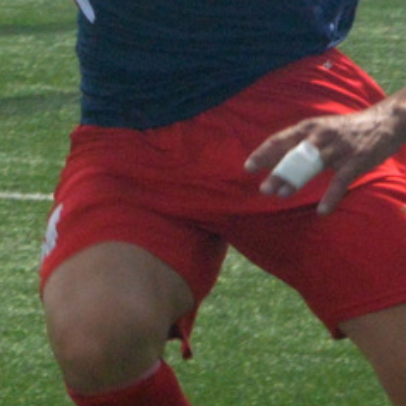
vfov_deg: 3.2
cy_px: 142
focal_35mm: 551
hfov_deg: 3.2
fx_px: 7311
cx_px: 208
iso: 800
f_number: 20
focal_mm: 68
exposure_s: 1/500
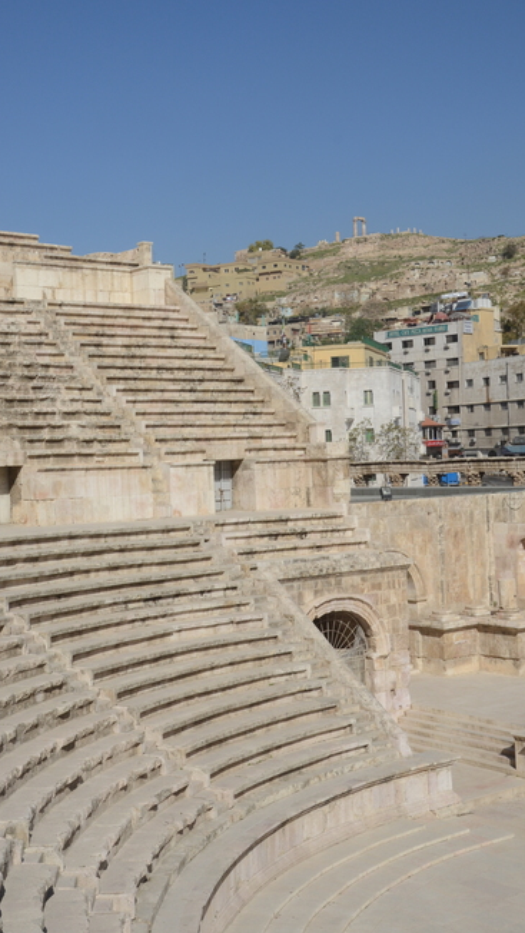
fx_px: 1225
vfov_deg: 41.7
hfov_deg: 24.2
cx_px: 230
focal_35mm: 50
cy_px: 462
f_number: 13
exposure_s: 1/640
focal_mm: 31
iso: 250
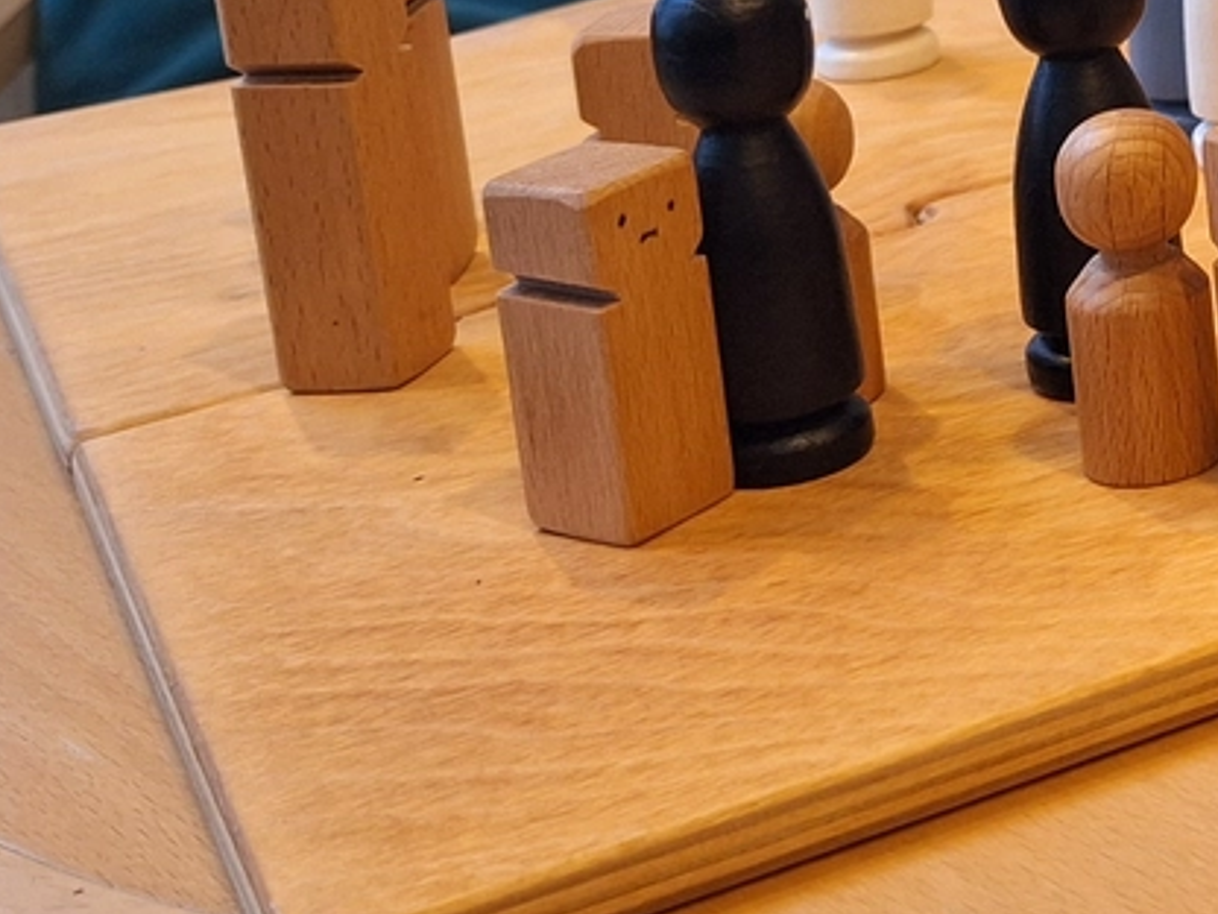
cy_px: -116
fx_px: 2920
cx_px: 1663
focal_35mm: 83
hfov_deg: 21.0
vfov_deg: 17.1
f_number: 1.8
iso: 320
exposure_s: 1/33
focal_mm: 5.54
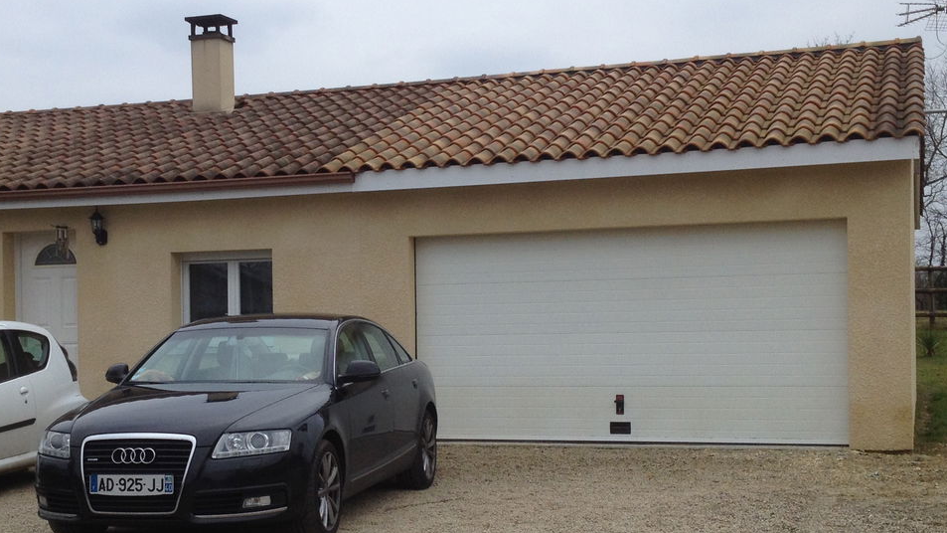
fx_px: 1607
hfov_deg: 32.7
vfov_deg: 18.8
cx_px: 355
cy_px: 337
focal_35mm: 64
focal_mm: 4.28
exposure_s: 1/756
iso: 50
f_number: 2.4
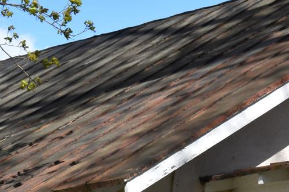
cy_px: 272
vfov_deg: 4.9
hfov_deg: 7.3
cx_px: 465
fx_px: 2231
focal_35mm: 278
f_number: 10
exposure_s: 1/400
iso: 200
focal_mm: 45
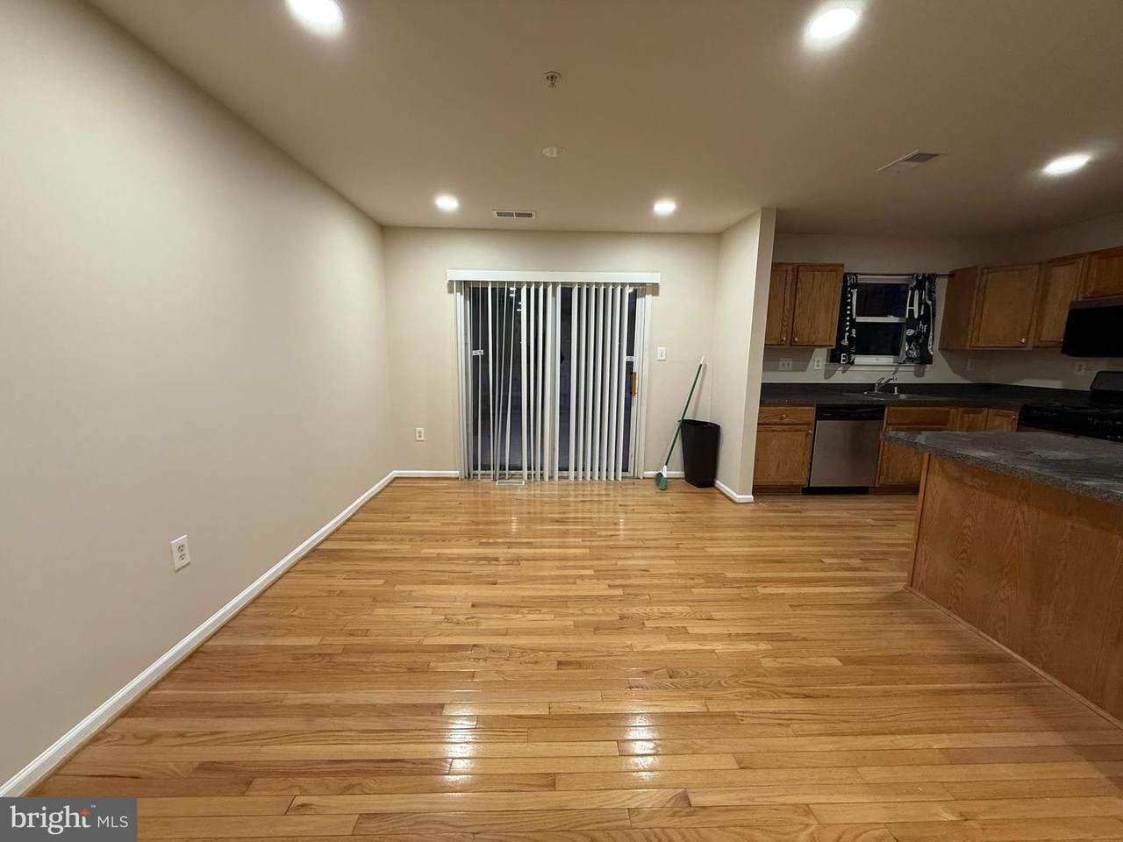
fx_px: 454
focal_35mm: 14
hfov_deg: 102.1
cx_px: 562
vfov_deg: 85.7
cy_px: 421
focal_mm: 2.22
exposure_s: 1/60
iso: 200
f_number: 2.2
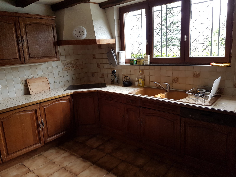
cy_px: 88
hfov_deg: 67.3
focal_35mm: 26
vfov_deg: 53.1
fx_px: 177
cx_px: 118
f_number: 1.7
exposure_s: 1/60
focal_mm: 4.2
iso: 80
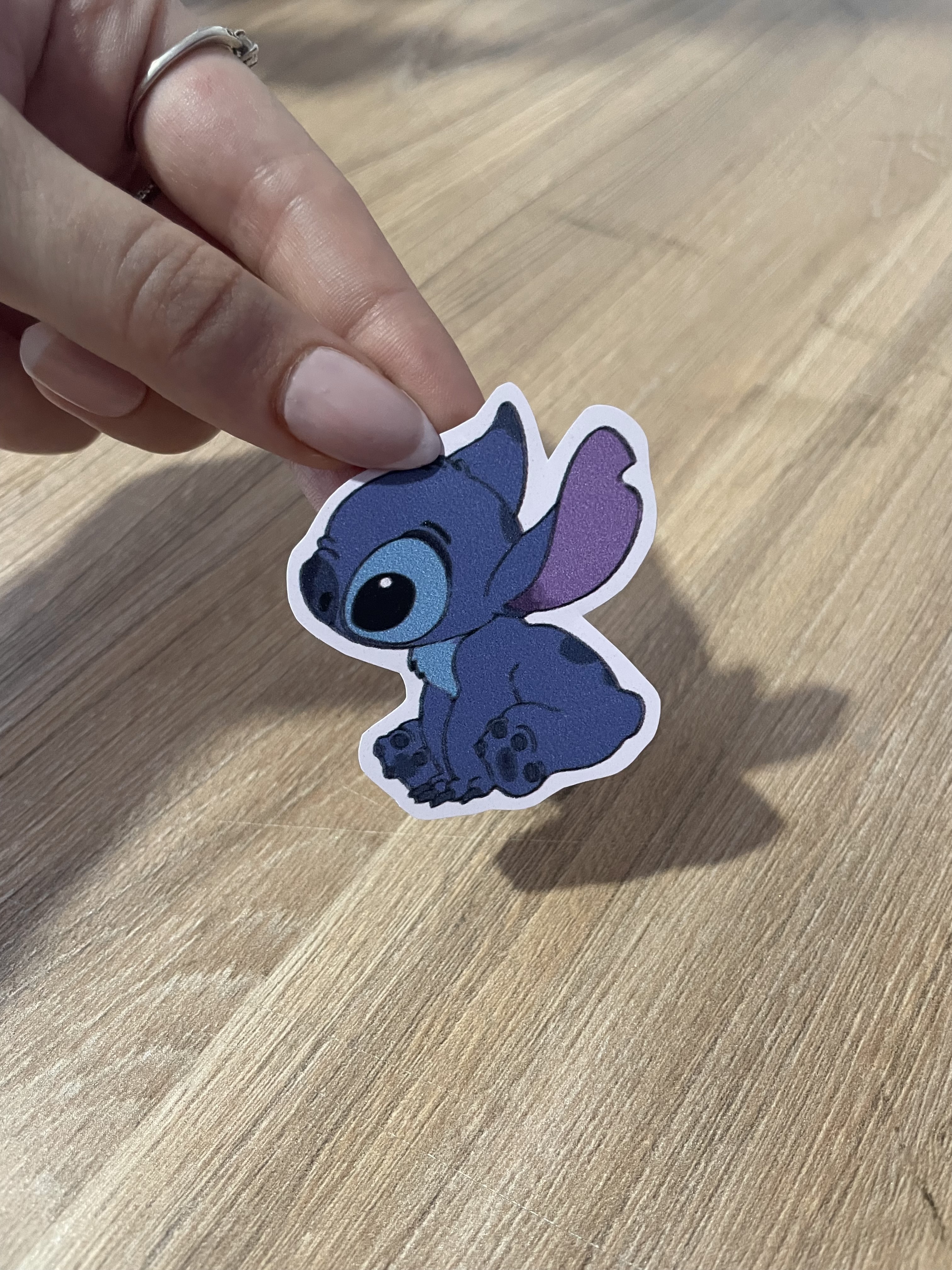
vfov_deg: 67.3
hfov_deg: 53.1
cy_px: 635
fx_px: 953
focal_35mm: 26
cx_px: 476
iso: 400
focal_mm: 4.2
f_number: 1.6
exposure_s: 1/60
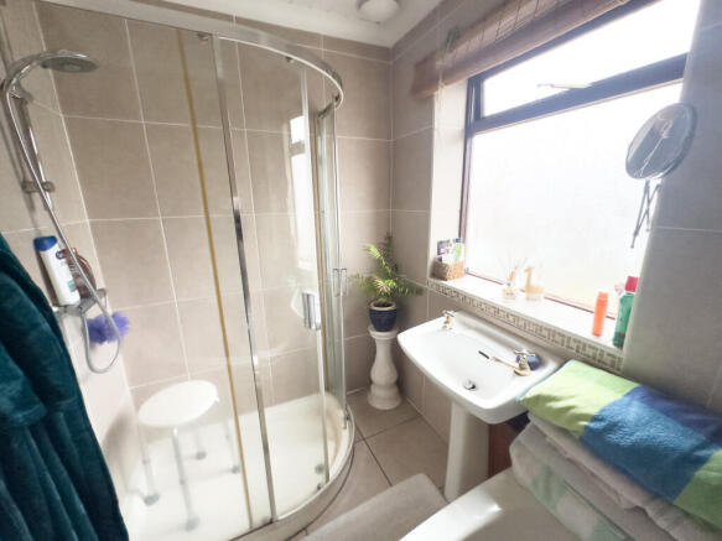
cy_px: 270
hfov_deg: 102.1
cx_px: 361
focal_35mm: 14
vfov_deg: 85.7
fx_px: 292
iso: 250
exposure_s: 1/100
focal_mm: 2.22
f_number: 2.2
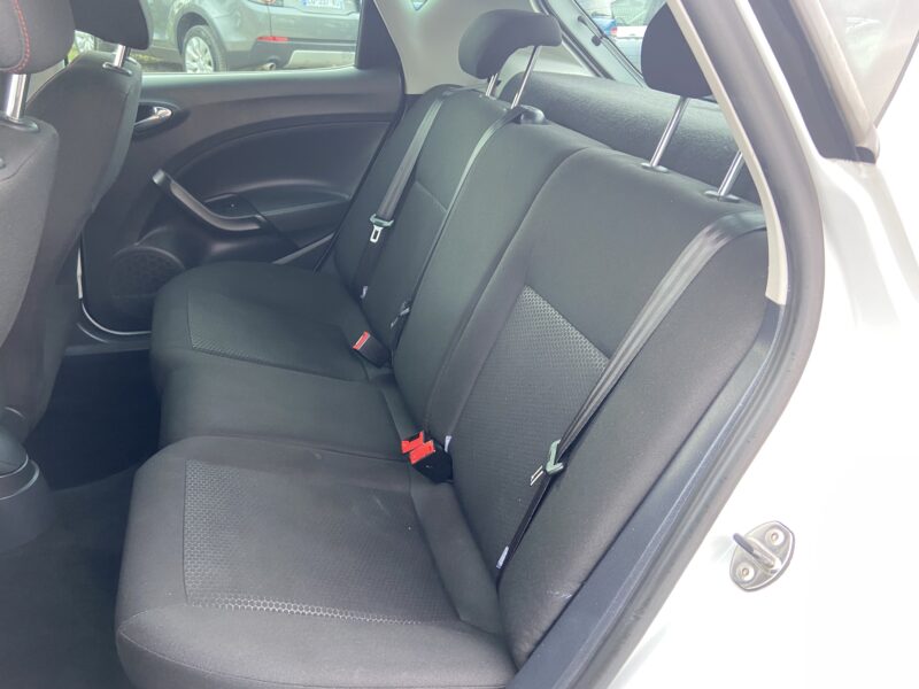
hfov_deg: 67.3
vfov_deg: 53.1
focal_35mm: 26
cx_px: 460
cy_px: 344
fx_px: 690
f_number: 1.8
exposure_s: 1/61
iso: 125
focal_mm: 4.25
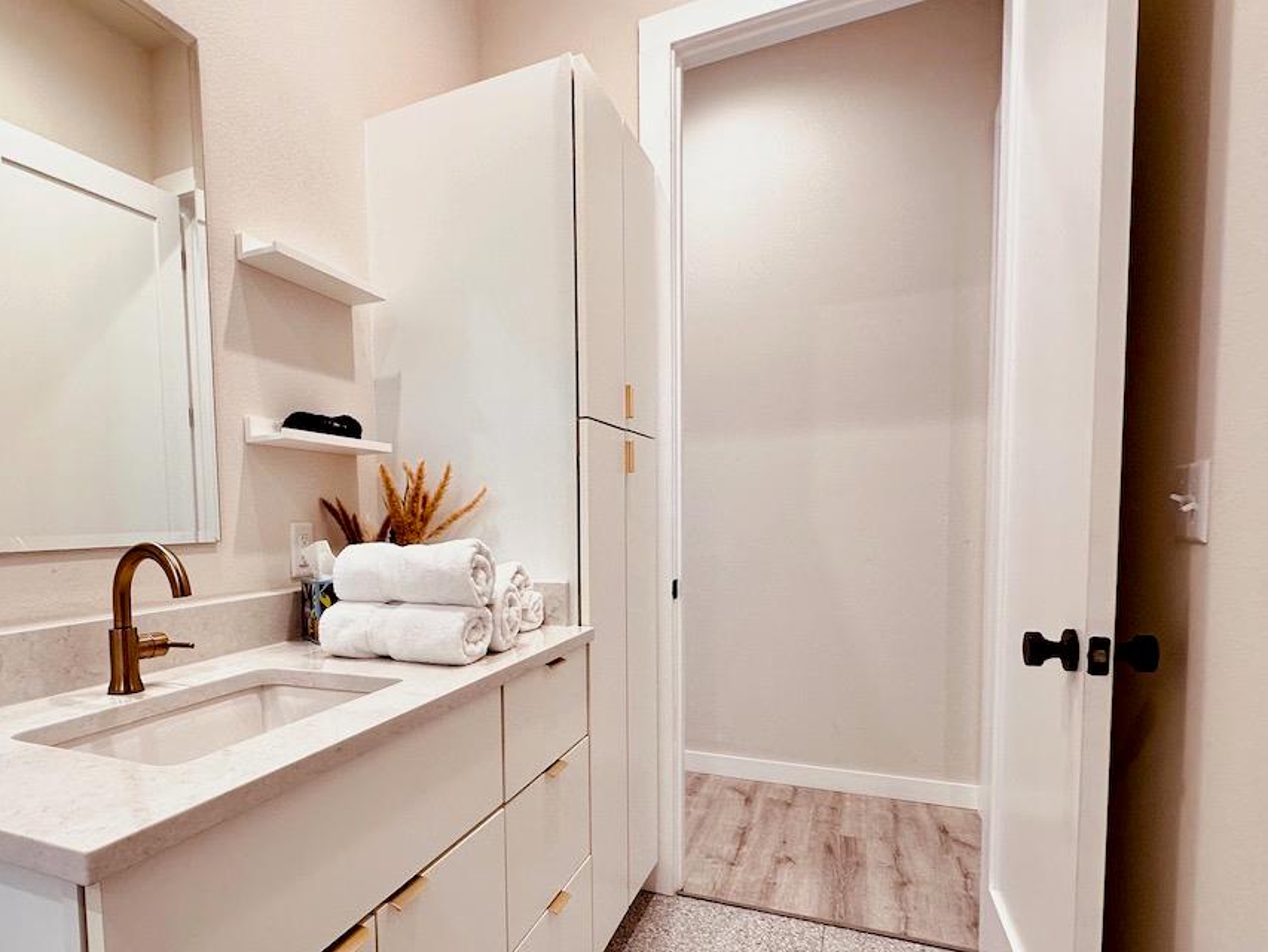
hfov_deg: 77.5
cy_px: 571
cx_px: 474
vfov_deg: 62.9
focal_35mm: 21
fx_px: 769
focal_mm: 2.22
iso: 200
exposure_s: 1/120
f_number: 2.2
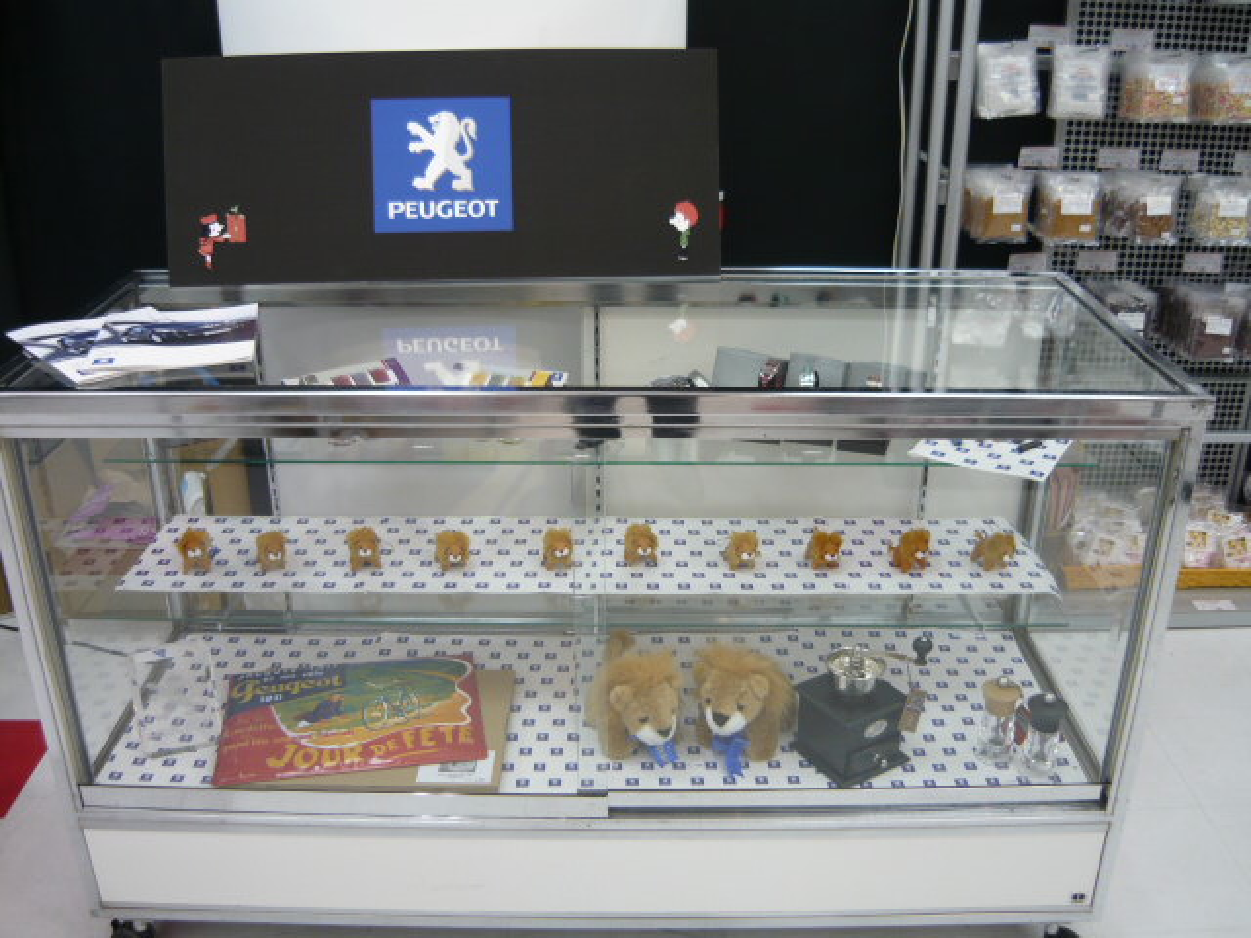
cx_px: 626
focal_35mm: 33
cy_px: 469
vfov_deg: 42.9
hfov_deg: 55.4
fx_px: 1193
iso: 100
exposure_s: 1/50
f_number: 2.8
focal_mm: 5.5
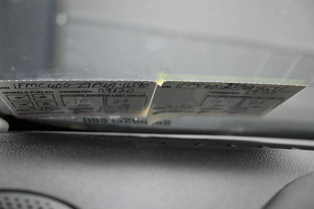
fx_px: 321
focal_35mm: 37
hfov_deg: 52.2
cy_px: 104
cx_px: 157
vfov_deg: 36.2
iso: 800
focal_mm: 24.5
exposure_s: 1/125
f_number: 4.2
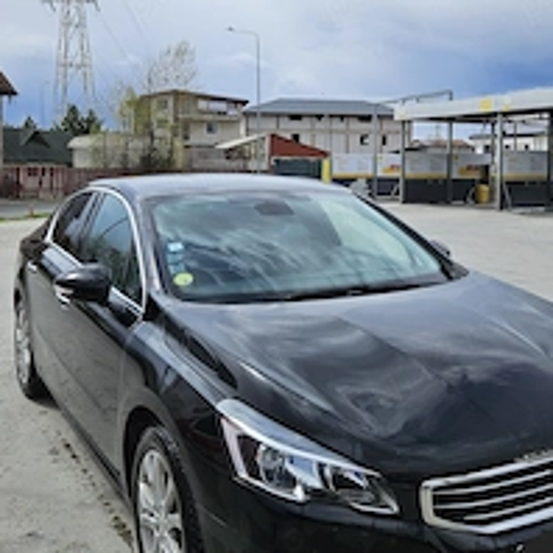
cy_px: 212
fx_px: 741
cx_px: 313
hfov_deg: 40.8
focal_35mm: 41
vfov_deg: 40.7
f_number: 1.8
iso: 25
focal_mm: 5.4
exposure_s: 1/5000
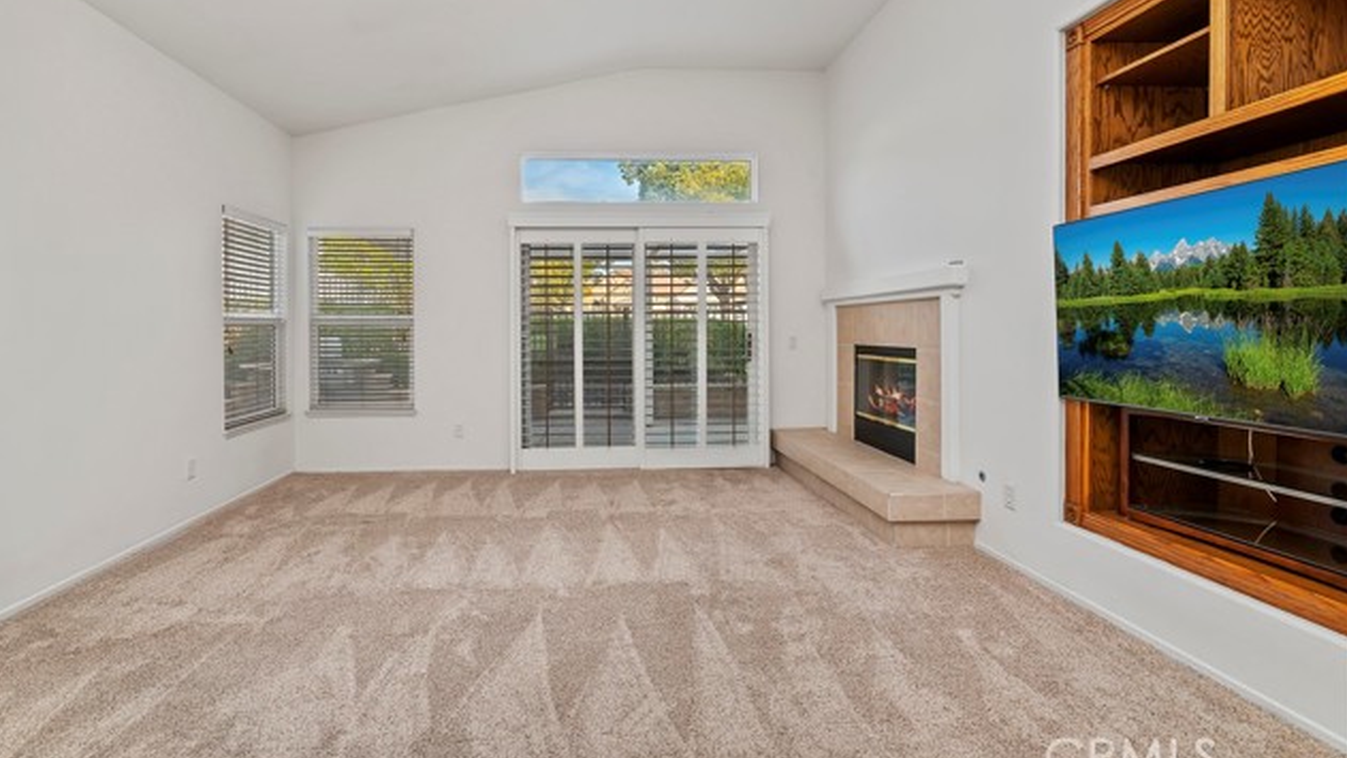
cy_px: 333
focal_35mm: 17
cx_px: 666
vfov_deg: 63.7
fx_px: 607
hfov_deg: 95.9
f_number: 10
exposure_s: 1/50
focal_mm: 16
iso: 500
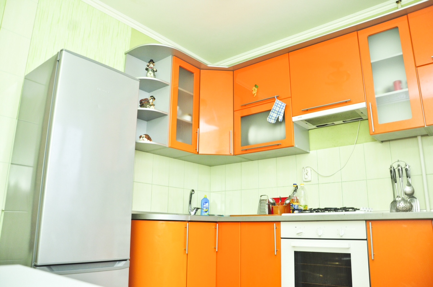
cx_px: 216
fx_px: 324
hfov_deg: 67.4
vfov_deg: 47.8
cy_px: 144
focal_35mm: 27
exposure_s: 1/60
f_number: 4.5
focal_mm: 18
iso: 640
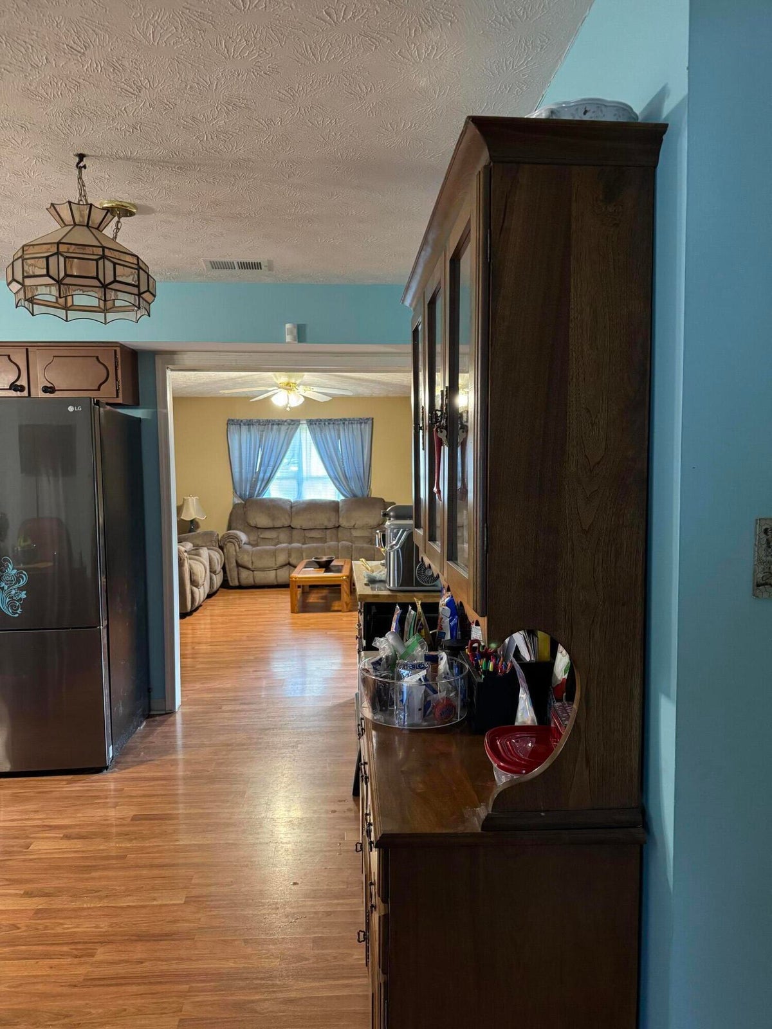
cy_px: 514
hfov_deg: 56.8
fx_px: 714
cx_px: 386
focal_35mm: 24
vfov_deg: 71.6
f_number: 1.78
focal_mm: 6.76
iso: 640
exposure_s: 1/40
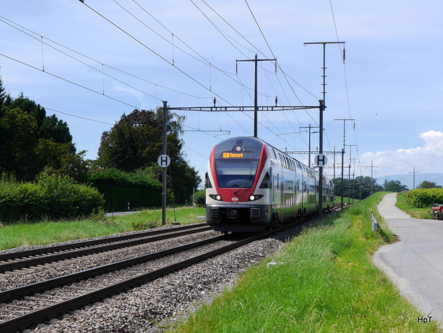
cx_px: 222
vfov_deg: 29.2
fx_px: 641
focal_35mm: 50
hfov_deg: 38.1
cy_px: 166
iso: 160
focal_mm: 25
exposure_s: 1/320
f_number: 8
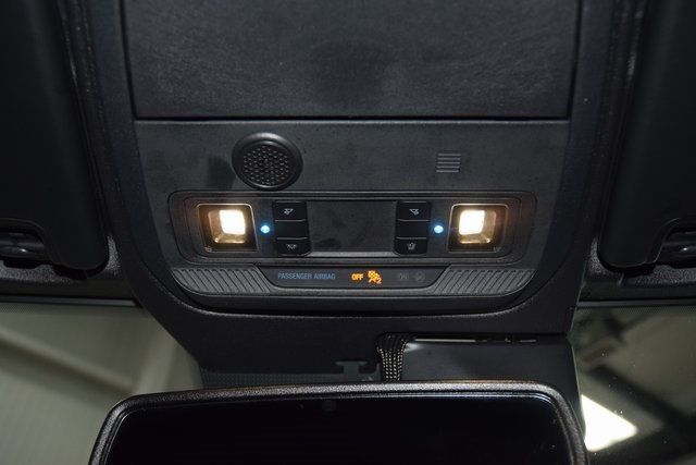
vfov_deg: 36.9
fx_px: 696
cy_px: 232
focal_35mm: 36
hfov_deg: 53.1
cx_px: 348
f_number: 3.8
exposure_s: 1/125
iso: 800
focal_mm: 24
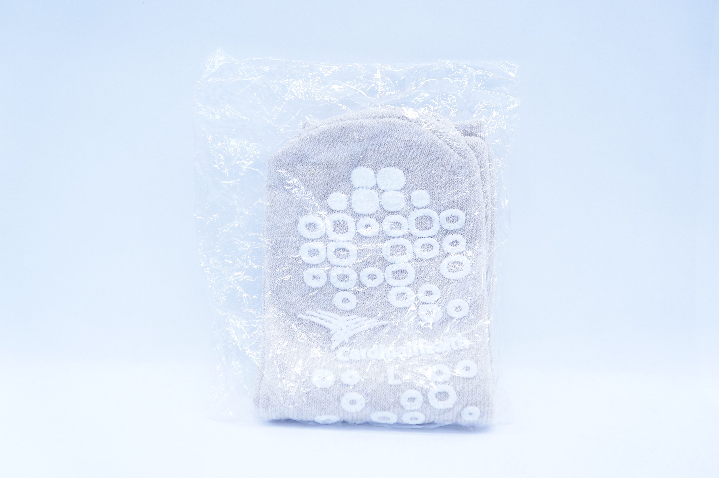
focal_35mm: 56
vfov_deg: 24.3
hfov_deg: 36.0
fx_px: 1107
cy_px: 239
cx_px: 360
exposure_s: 1/160
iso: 800
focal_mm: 37
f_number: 4.5
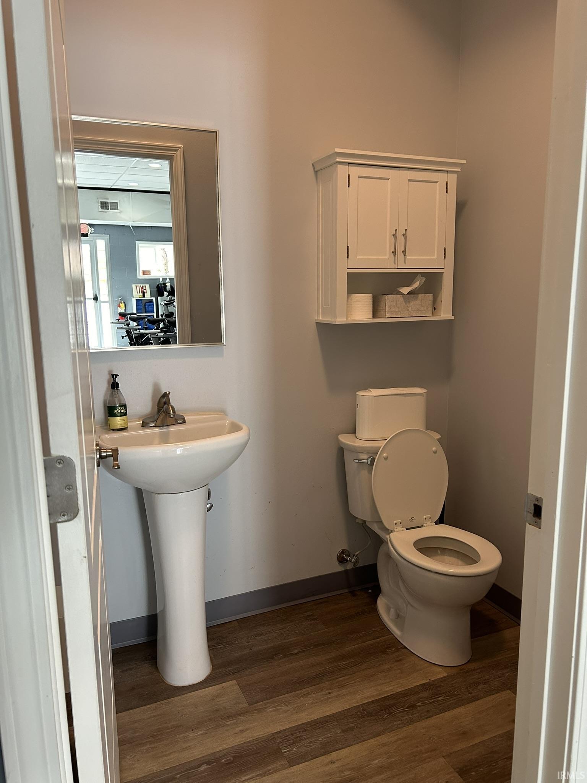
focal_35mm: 26
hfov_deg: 53.1
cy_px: 392
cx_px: 294
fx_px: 588
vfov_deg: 67.3
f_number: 1.5
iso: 160
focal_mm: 5.7
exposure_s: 1/60
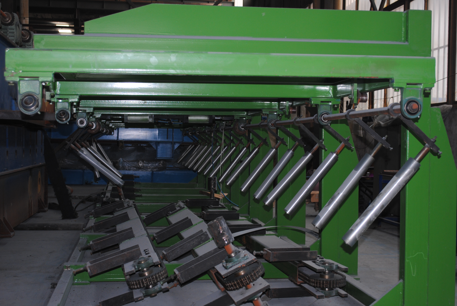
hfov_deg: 36.8
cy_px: 153
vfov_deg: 25.1
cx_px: 228
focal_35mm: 54
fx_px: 686
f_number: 5
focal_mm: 36
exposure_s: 1/60
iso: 200
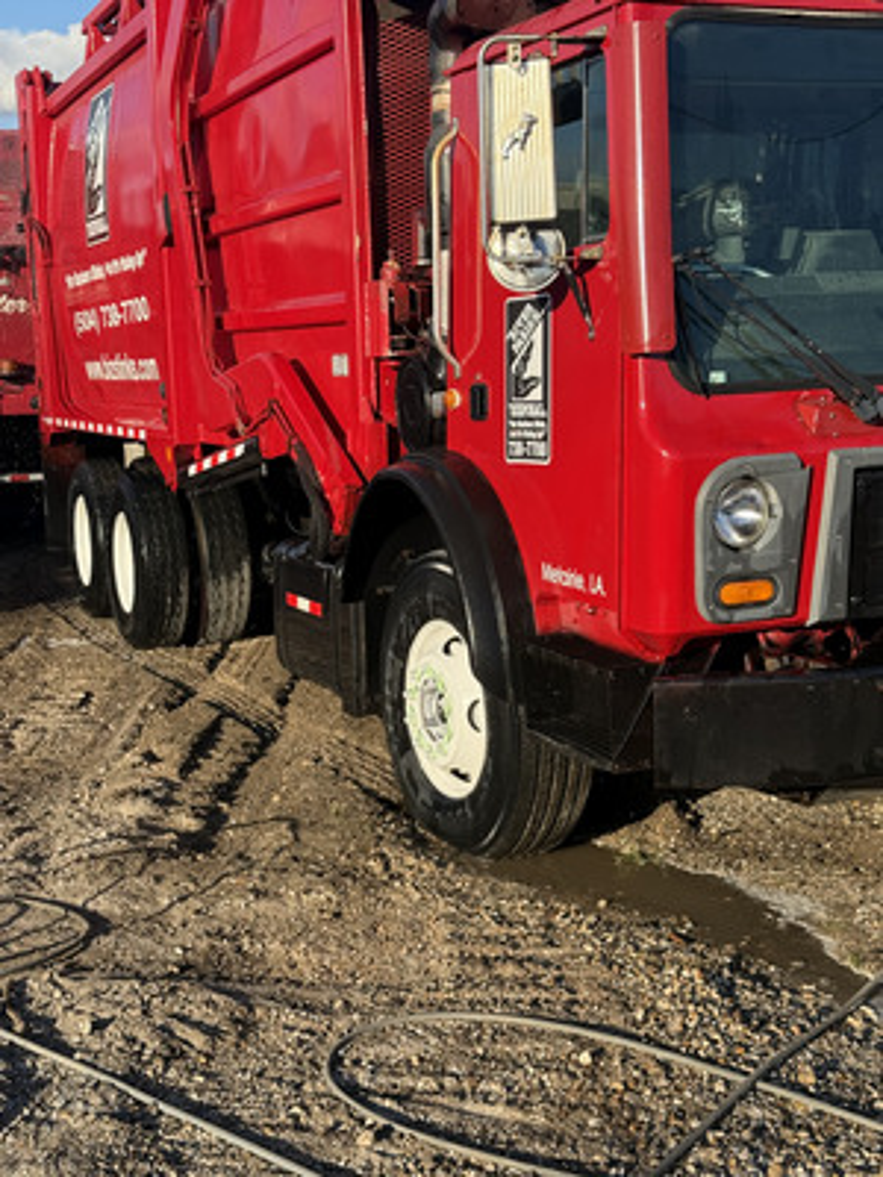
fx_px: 1633
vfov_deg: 39.7
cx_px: 442
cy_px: 588
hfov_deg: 30.3
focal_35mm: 48
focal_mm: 6.76
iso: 64
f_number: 1.78
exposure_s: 1/2273
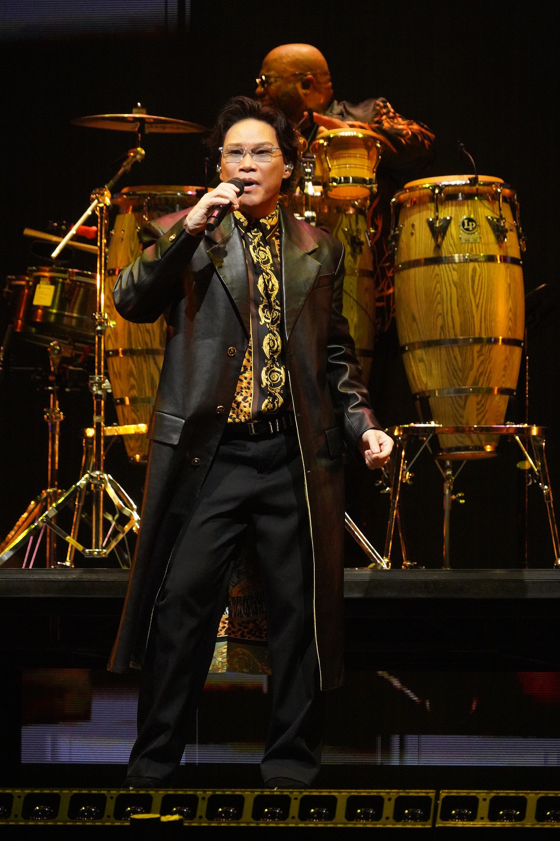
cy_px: 420
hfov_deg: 6.5
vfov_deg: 9.7
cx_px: 280
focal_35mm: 212
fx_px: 4947
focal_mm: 212
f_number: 8
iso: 12800
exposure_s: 1/320
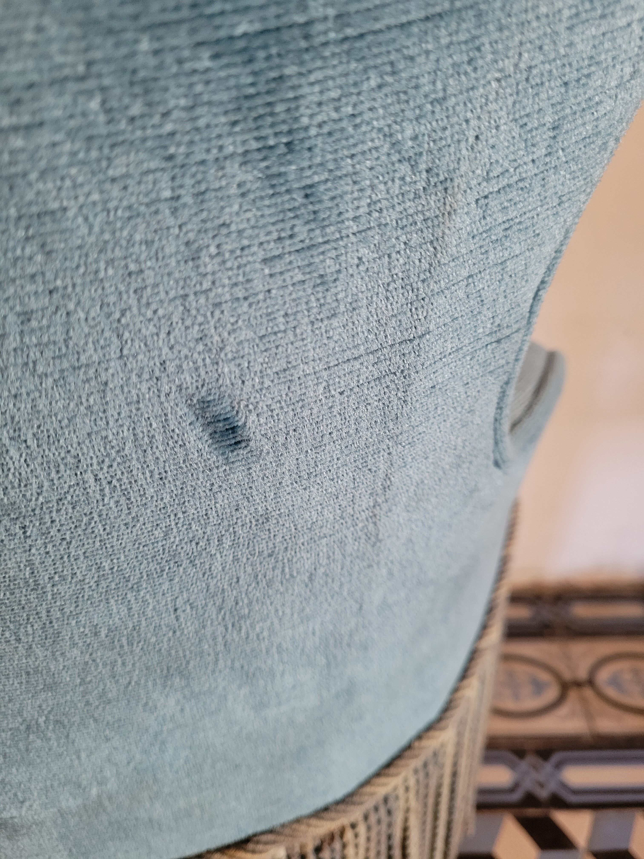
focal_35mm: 26
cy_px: 430
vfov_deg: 67.3
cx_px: 322
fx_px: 645
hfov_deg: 53.1
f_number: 1.8
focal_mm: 5.4
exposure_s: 1/50
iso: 500
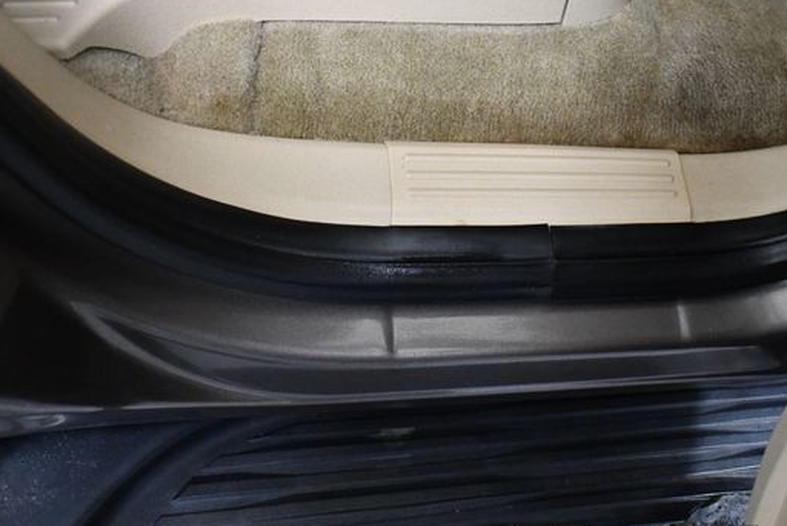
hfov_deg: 43.3
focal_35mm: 45
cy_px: 238
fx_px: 984
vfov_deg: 29.9
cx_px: 475
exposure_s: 1/100
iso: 3200
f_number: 3.5
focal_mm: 18
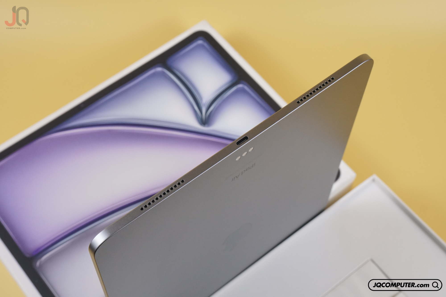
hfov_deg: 32.6
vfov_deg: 22.1
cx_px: 223
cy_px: 148
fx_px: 762
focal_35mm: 62
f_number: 8
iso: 2000
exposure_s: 1/100
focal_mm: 41
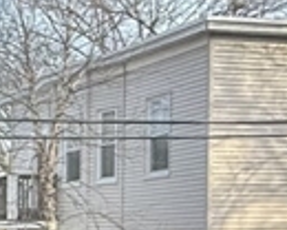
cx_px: -201
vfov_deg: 13.7
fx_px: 917
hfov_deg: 15.7
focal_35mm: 108
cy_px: 299
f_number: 2.2
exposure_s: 1/717
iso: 50
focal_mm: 2.22
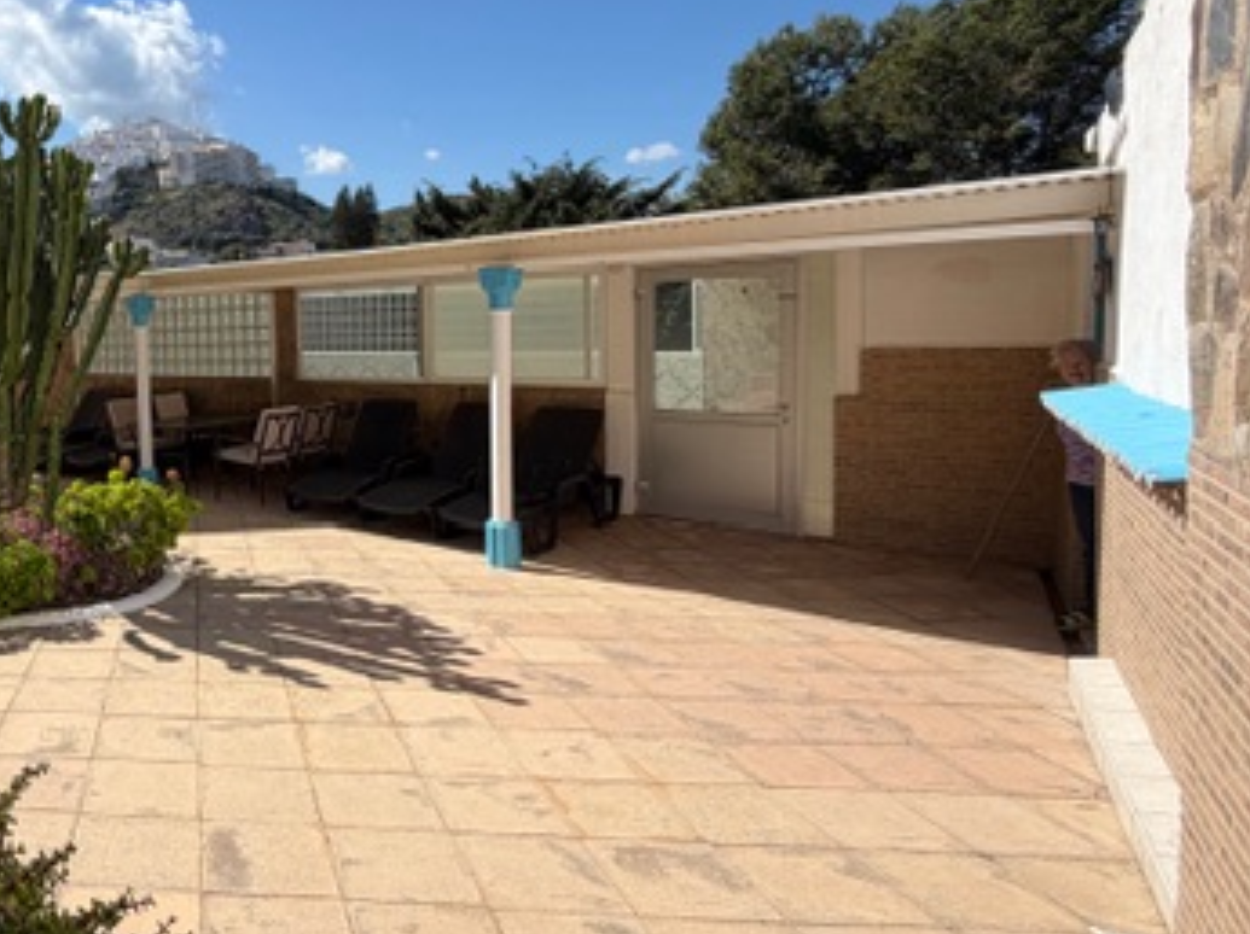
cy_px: 369
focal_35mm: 26
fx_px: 938
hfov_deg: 58.0
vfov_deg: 52.6
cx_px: 130
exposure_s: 1/1125
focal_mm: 2.22
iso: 20
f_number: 2.2
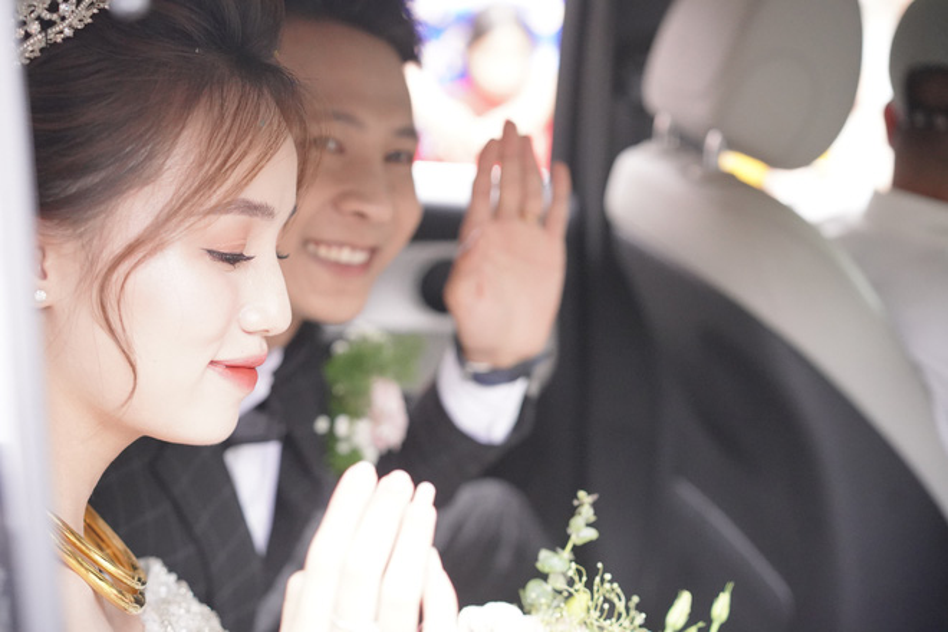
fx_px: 1448
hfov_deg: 36.2
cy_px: 316
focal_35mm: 55
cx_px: 474
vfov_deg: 24.6
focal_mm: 55
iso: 6400
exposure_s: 1/1000
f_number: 3.2
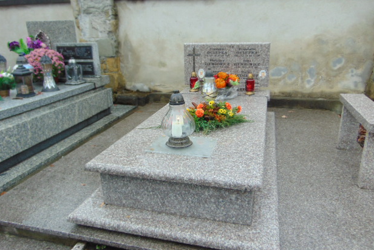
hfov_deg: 67.4
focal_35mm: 27
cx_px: 188
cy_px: 123
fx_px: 281
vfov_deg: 48.0
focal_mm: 4.5
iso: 80
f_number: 3
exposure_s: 1/80
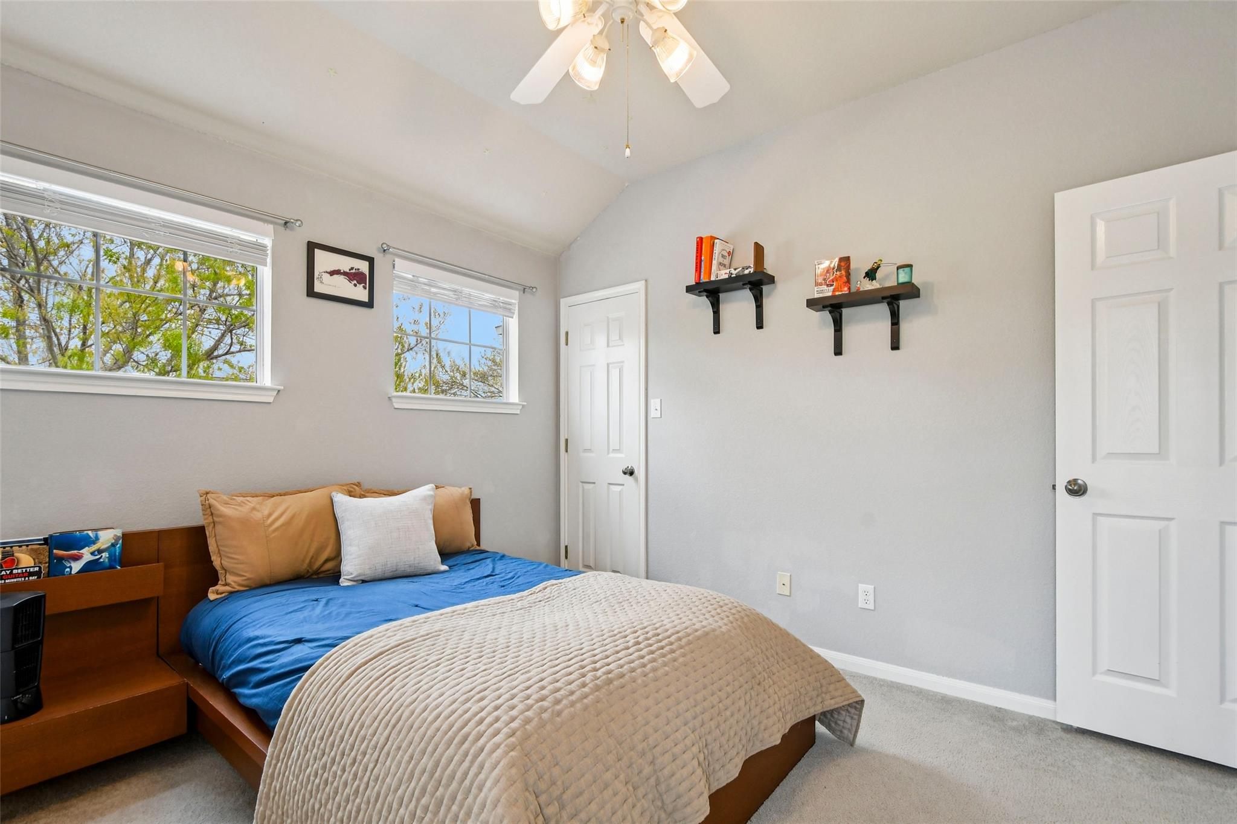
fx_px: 515
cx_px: 618
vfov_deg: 77.3
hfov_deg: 100.4
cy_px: 412
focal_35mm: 15
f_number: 8
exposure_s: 1/100
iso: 400
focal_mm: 10
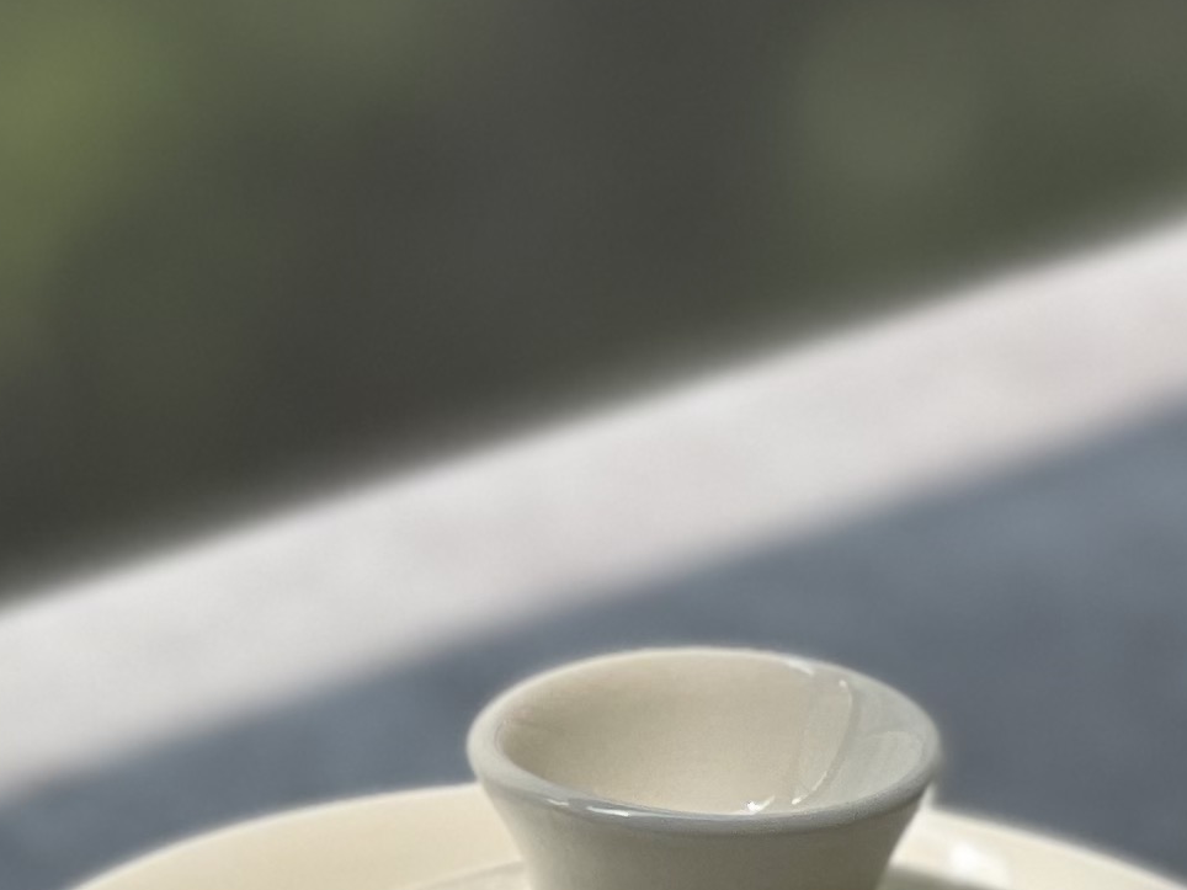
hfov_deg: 6.1
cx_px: -18
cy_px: 1096
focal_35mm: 322
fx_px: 11042
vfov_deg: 4.6
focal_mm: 9
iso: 25
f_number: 2.8
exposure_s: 1/269
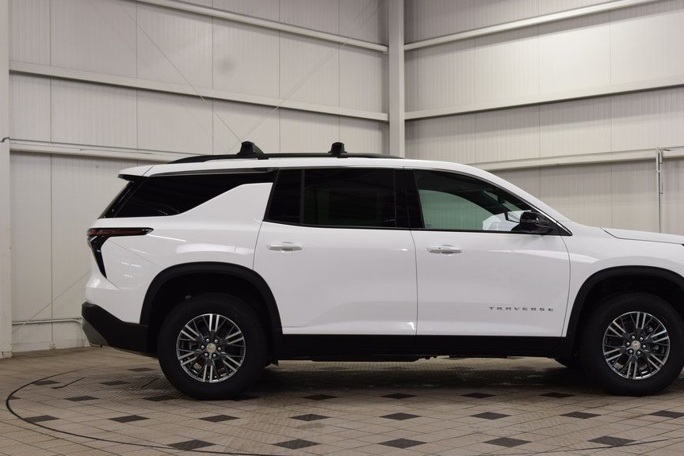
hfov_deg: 38.3
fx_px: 981
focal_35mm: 52
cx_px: 404
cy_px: 268
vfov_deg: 26.2
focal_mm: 29
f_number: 7.1
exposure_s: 1/40
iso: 400
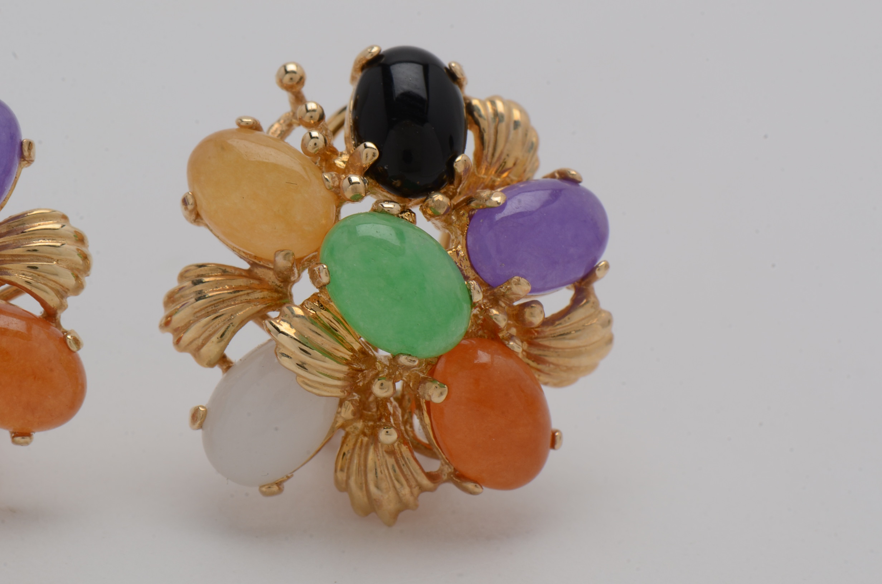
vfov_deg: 10.7
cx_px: 441
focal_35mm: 128
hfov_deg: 16.1
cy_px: 292
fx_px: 3117
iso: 200
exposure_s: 1/125
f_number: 22
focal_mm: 85
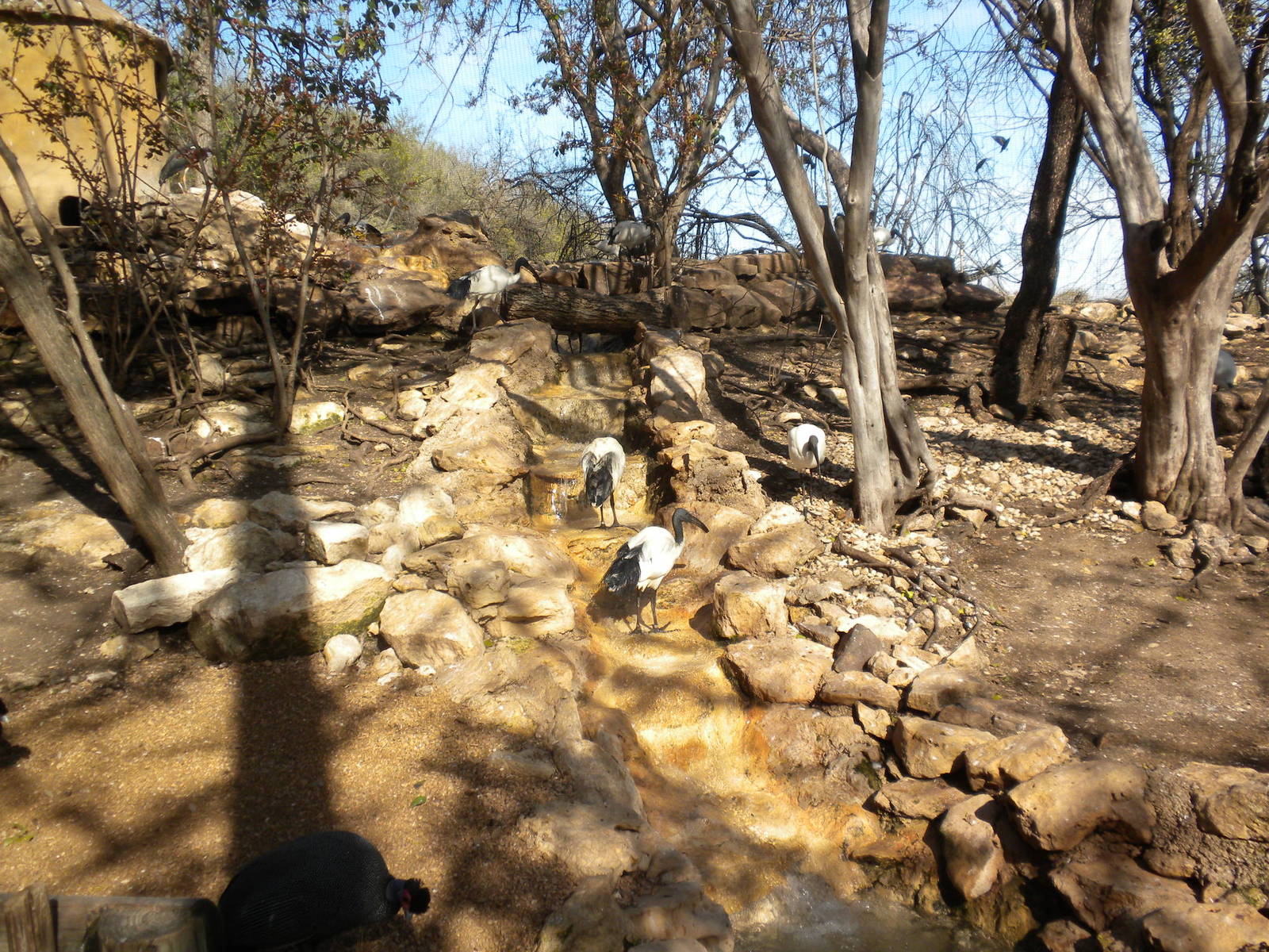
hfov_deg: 50.1
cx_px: 634
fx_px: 1356
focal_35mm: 37
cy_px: 476
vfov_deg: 38.7
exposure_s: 1/505
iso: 77
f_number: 3.5
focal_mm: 6.6
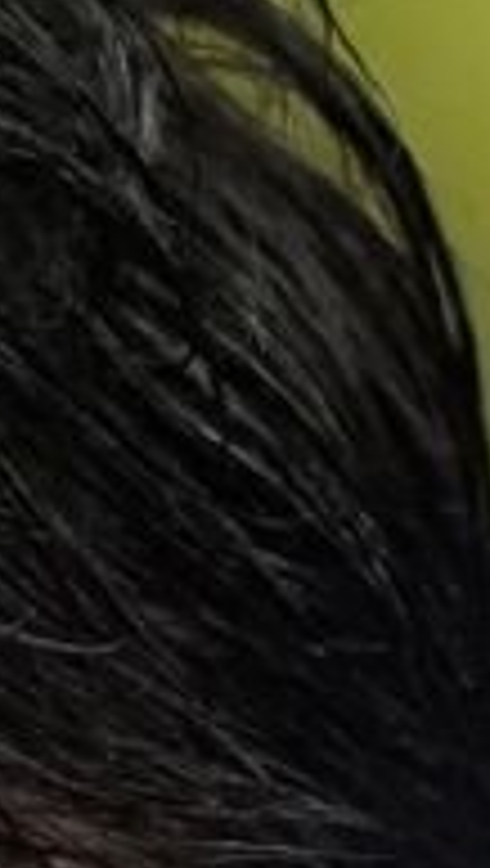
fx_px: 134944
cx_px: -1924
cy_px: 1880
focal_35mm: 5860
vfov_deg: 0.4
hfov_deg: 0.2
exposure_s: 1/500
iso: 2500
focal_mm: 400
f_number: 2.8
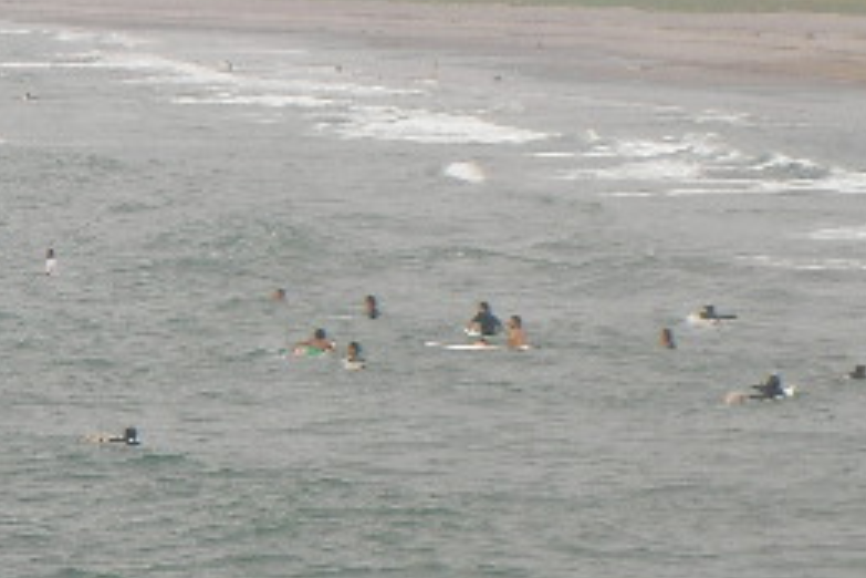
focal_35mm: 370
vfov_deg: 3.7
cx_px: -143
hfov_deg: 5.5
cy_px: 106
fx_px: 8900
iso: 50
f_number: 4.3
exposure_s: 1/432
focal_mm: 24.1
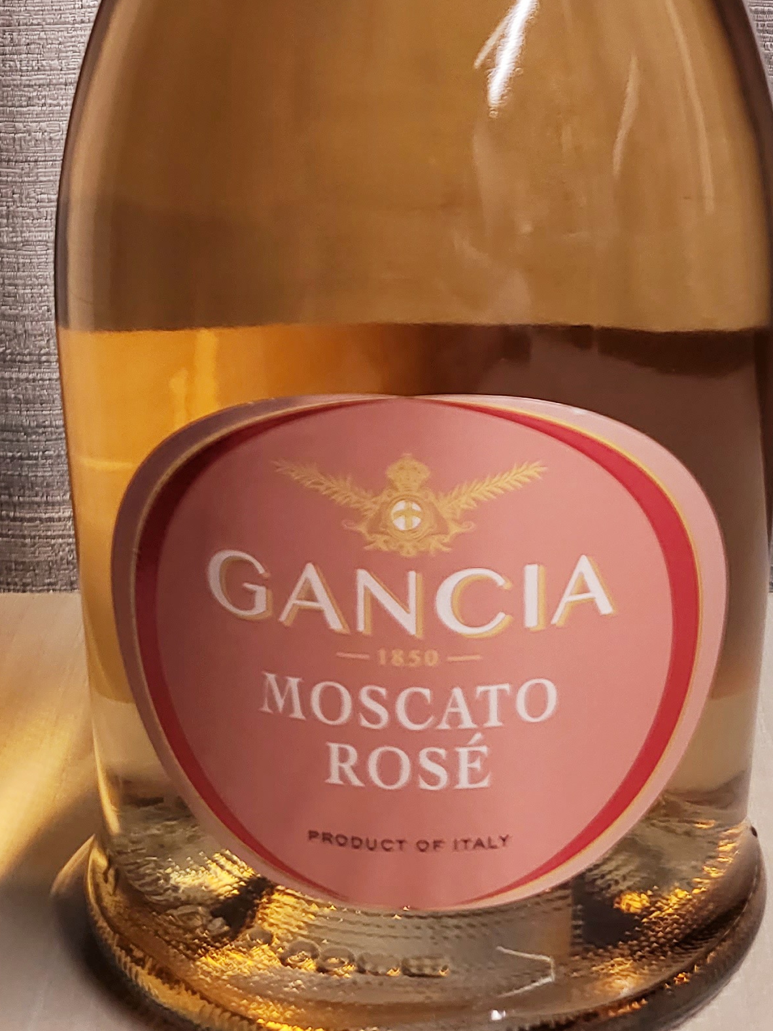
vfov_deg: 26.7
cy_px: -140
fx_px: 1965
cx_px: 443
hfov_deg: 22.2
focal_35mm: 66
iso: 100
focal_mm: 4.25
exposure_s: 1/100
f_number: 1.8
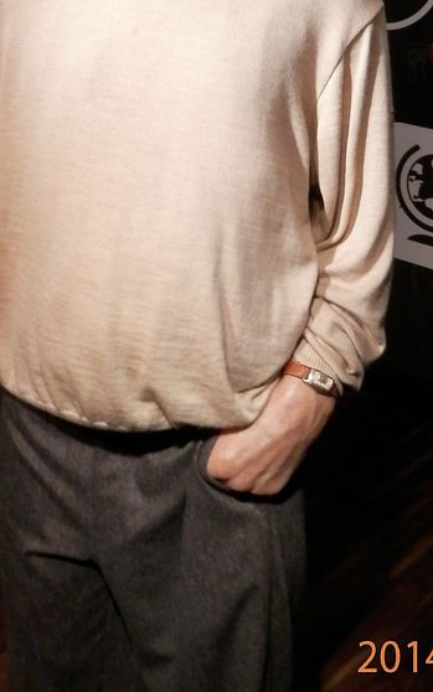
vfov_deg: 33.1
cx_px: 150
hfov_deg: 22.7
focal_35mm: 57
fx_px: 1076
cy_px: 21
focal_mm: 4.5
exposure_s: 1/15
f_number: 3
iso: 200
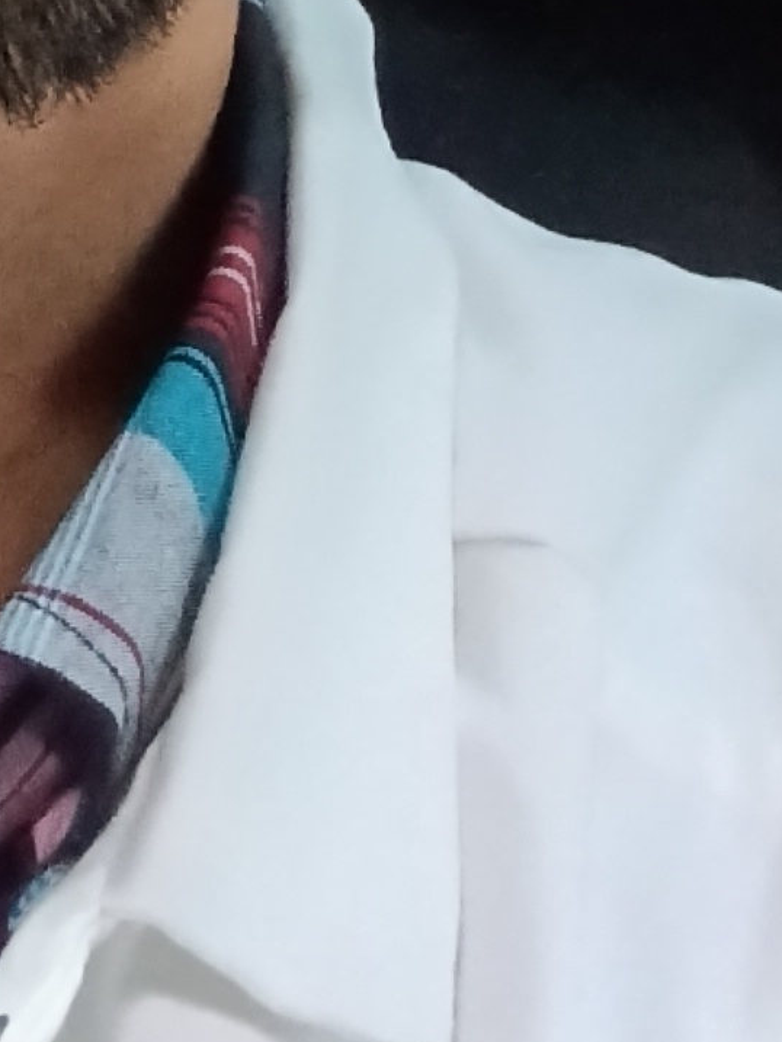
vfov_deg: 17.3
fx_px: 2831
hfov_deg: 15.2
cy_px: -785
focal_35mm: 94
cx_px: -150
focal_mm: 2.24
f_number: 2.2
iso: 207
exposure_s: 1/33.3
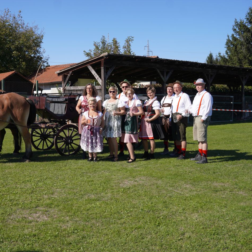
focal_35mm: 44
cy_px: 126
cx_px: 67
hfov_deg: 37.2
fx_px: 366
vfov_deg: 38.0
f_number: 6.3
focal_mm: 22.9
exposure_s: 1/400
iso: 100
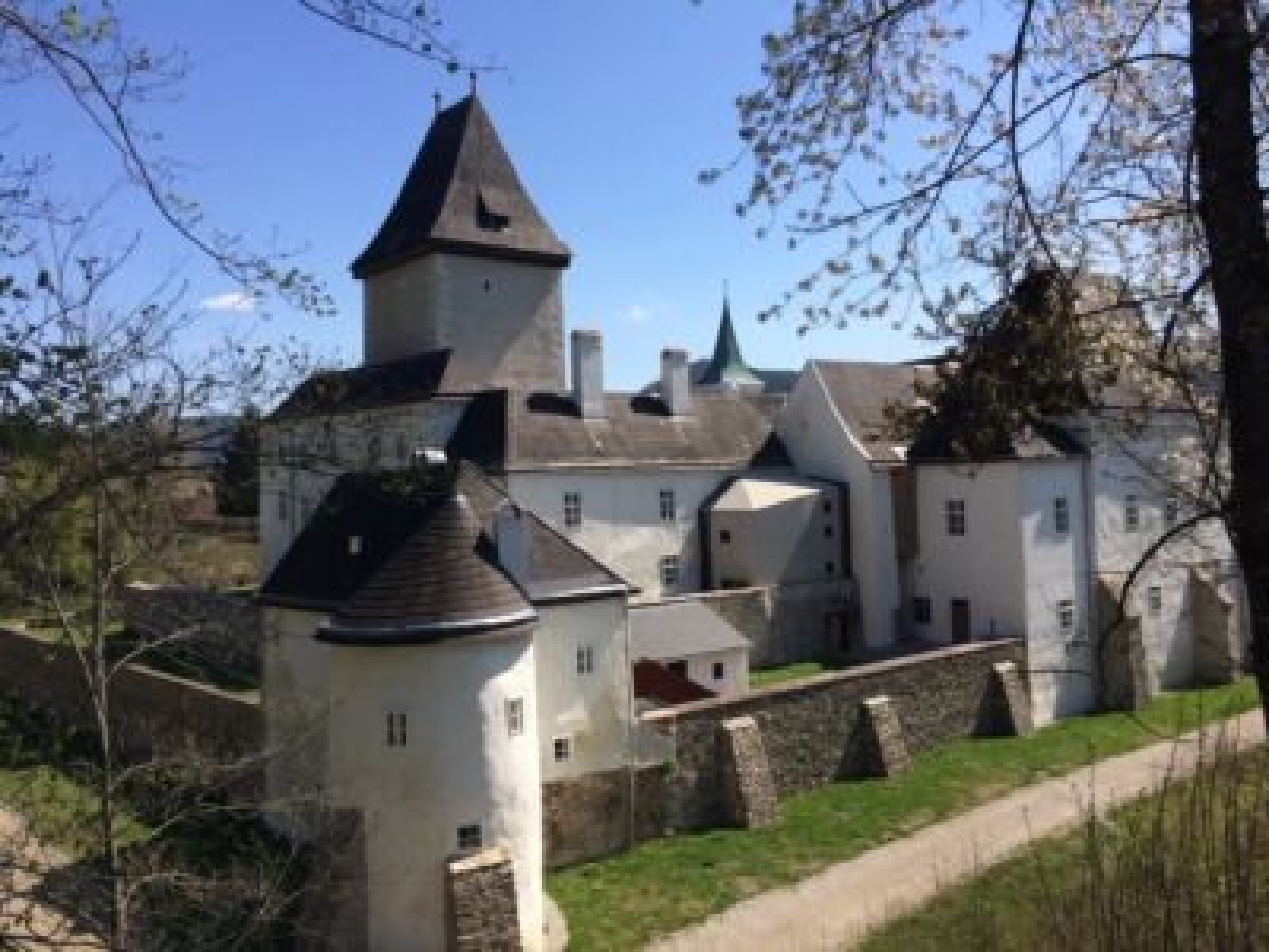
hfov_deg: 61.7
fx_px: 1063
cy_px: 476
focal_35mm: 29
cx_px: 634
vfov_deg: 48.2
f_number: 2.2
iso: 32
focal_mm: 4.15
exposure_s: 1/2160
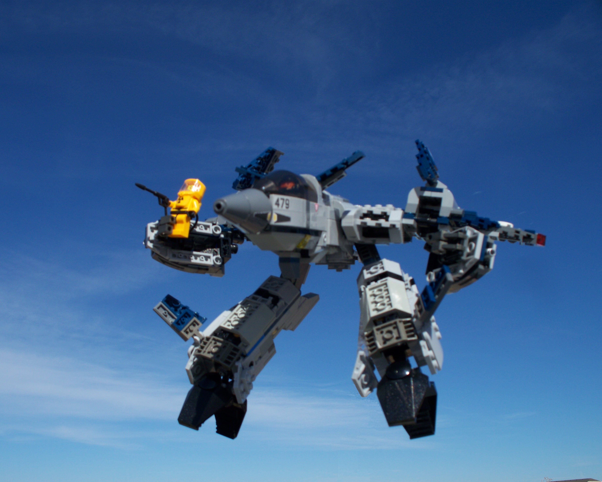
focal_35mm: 38
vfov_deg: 39.2
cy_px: 244
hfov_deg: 47.9
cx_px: 279
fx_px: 677
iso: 64
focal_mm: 7.54
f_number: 5
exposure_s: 1/640
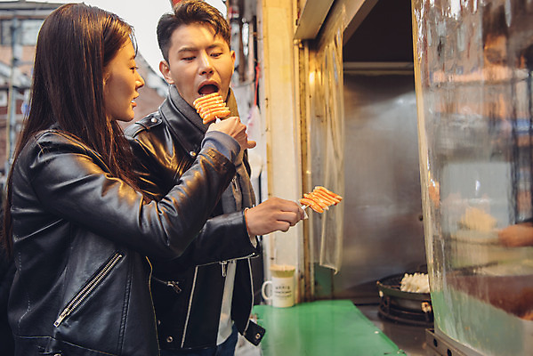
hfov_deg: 58.7
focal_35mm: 32
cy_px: 178
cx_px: 266
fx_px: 474
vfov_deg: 41.2
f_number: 2.8
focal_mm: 32
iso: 640
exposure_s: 1/50
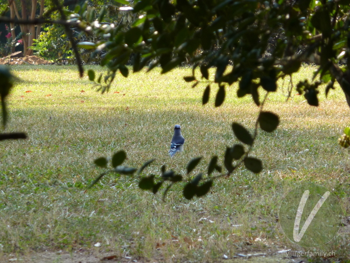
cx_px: 175
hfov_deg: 6.6
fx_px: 3033
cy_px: 132
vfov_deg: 5.0
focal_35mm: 300
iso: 160
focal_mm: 49.2
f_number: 4.9
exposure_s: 1/125
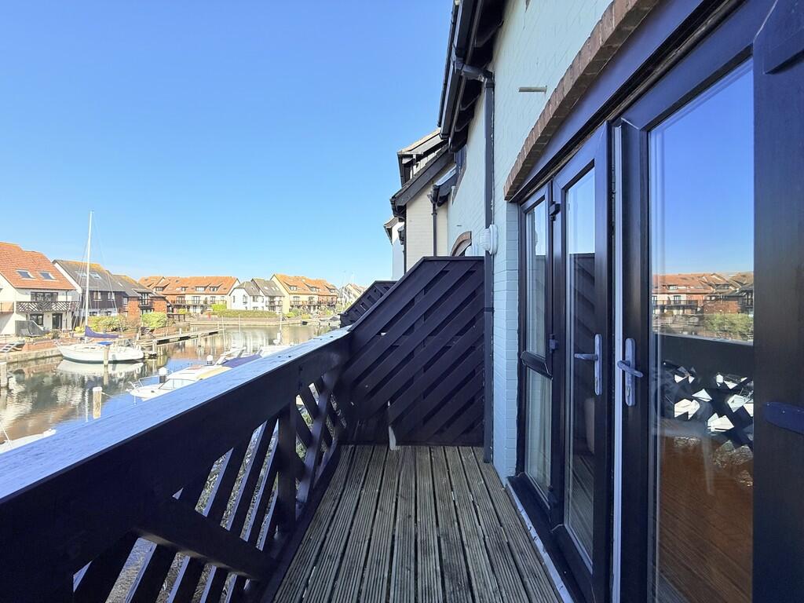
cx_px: 402
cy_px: 302
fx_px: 325
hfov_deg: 102.1
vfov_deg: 85.7
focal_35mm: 14
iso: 50
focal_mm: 2.22
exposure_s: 1/1145
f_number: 2.2
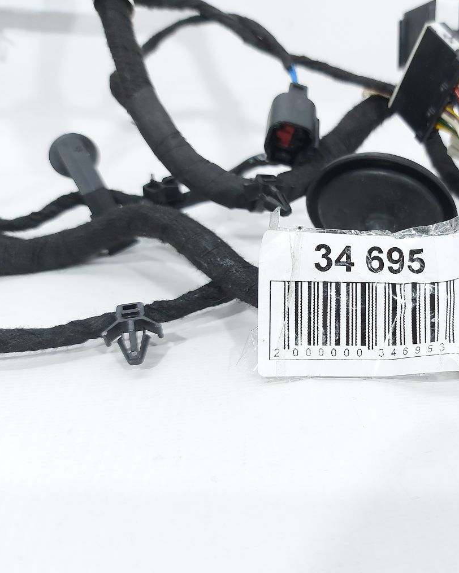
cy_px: 293
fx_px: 543
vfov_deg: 55.7
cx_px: 352
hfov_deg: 44.1
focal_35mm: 32
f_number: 1.8
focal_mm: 5.23
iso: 80
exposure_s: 1/50
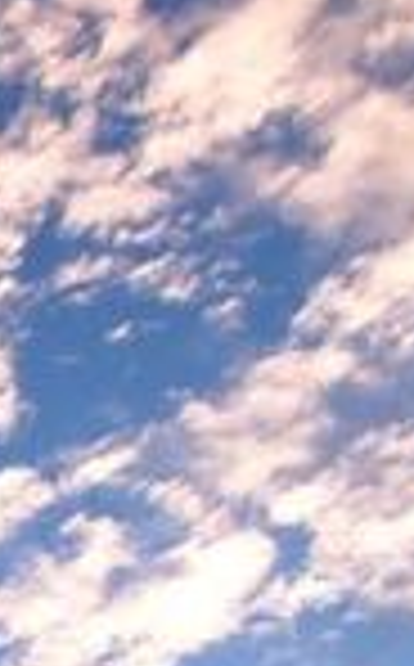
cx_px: -752
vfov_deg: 14.0
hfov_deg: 8.1
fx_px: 2551
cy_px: 965
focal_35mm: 141
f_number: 13
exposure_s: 1/125
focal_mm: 17
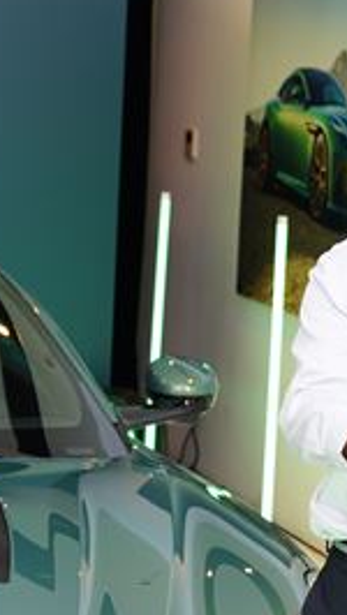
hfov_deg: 7.7
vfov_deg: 13.5
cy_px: 609
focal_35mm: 157
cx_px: -109
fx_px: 2563
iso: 200
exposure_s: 1/13
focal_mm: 39
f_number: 4.5
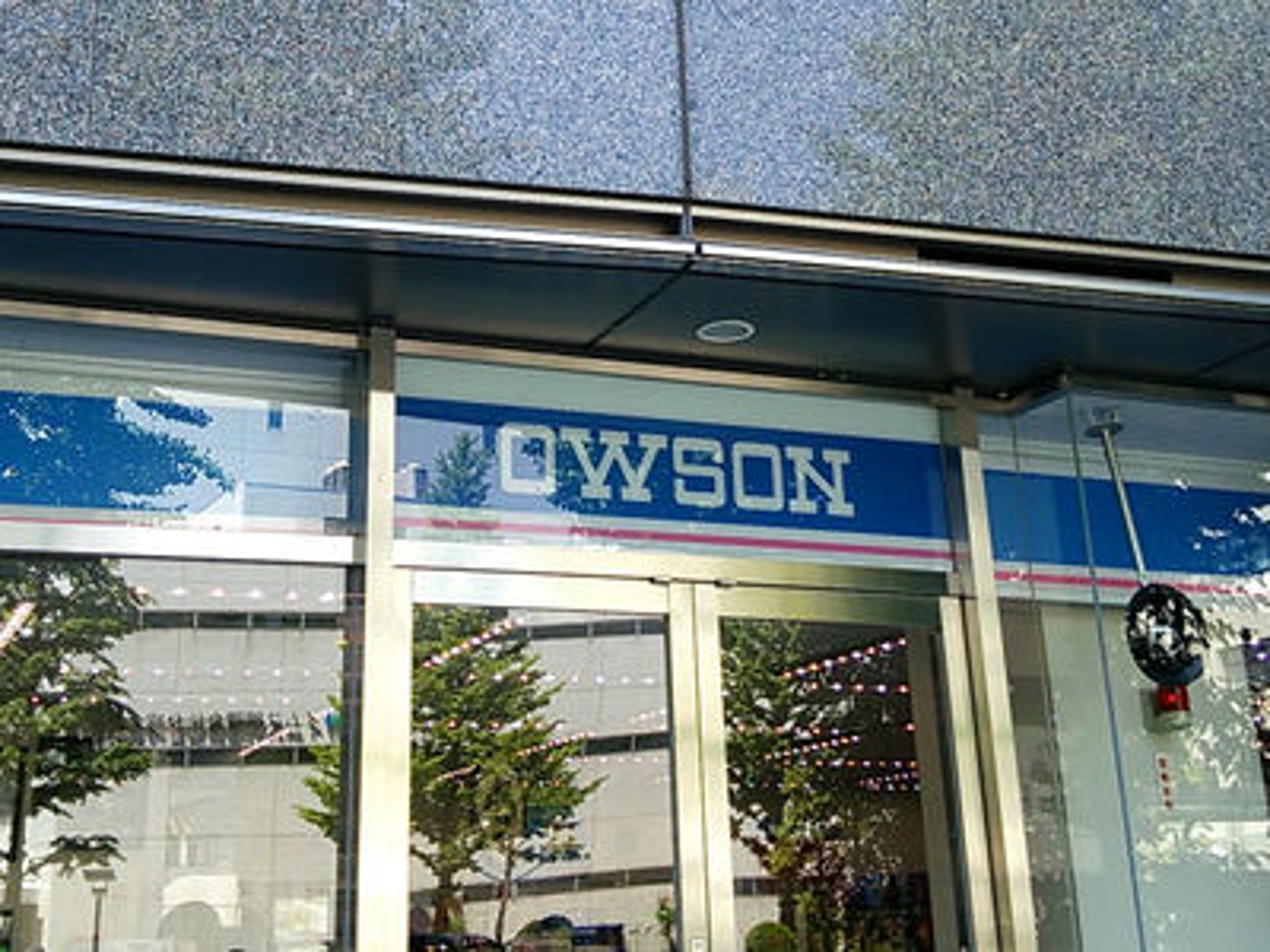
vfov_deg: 46.8
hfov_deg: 60.0
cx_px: 635
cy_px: 476
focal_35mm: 30
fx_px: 1101
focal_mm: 4.06
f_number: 1.94
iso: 40
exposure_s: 1/172
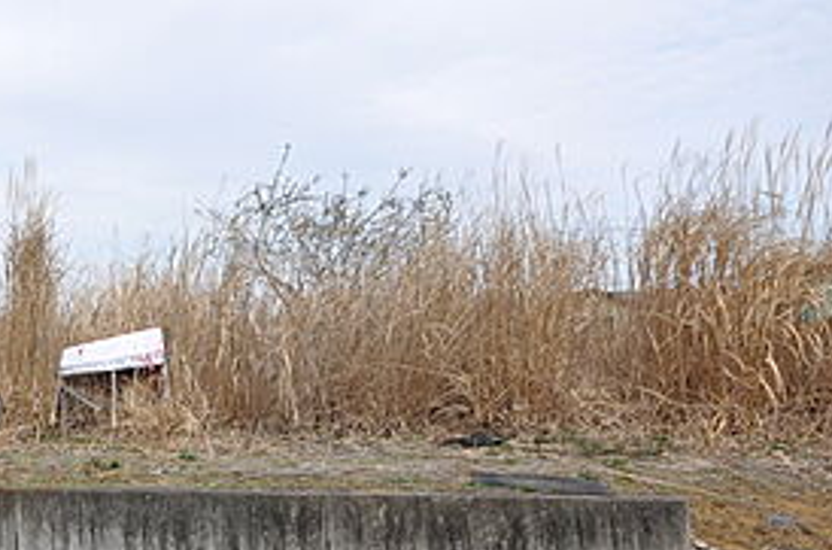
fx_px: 784
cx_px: 43
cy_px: 330
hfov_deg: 48.3
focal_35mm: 34
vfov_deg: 38.5
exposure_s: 1/250
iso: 200
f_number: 8
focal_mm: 10
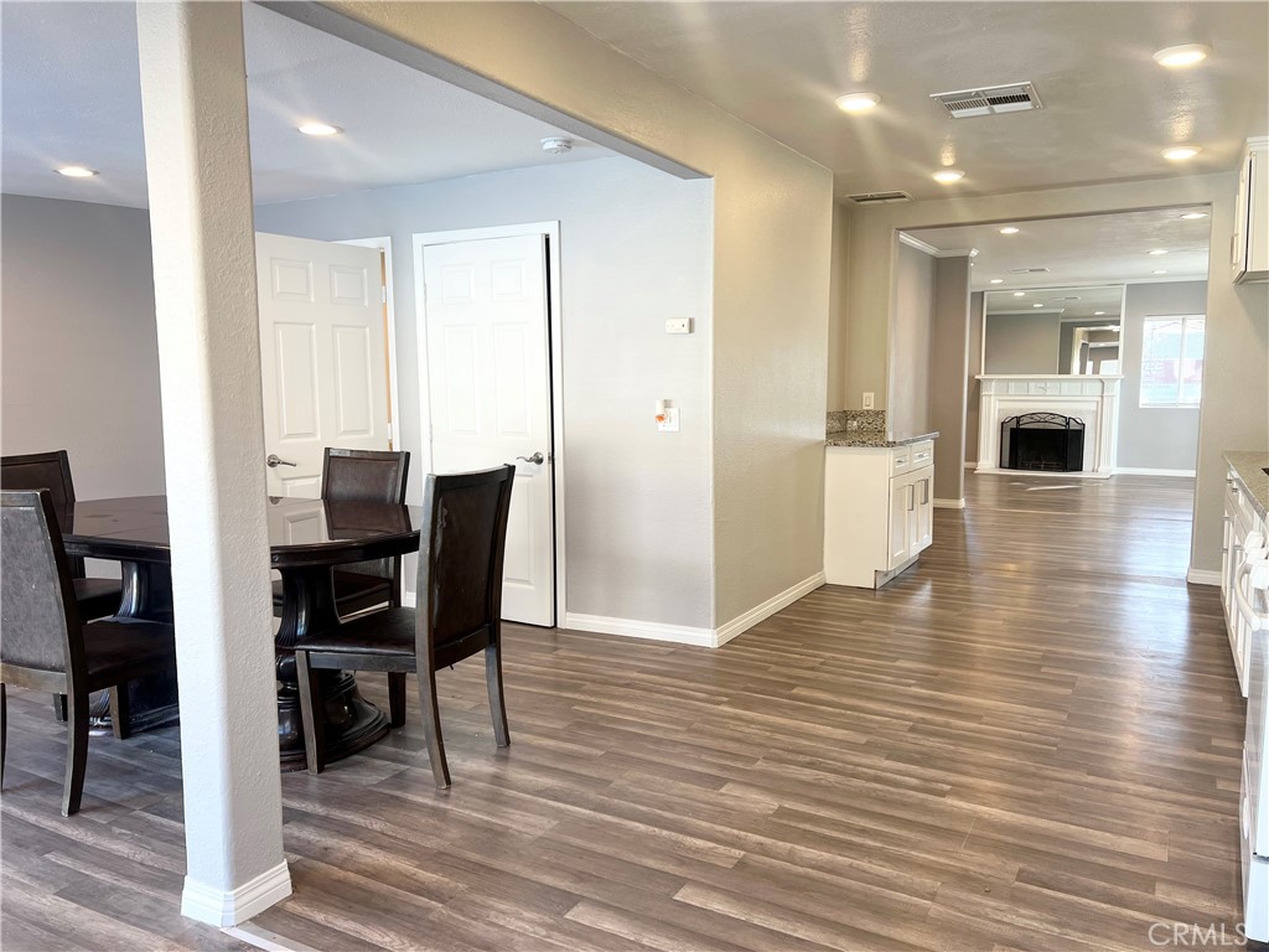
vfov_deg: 53.1
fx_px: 953
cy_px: 476
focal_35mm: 26
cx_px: 634
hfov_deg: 67.3
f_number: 1.5
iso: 50
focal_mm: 5.7
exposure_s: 1/120
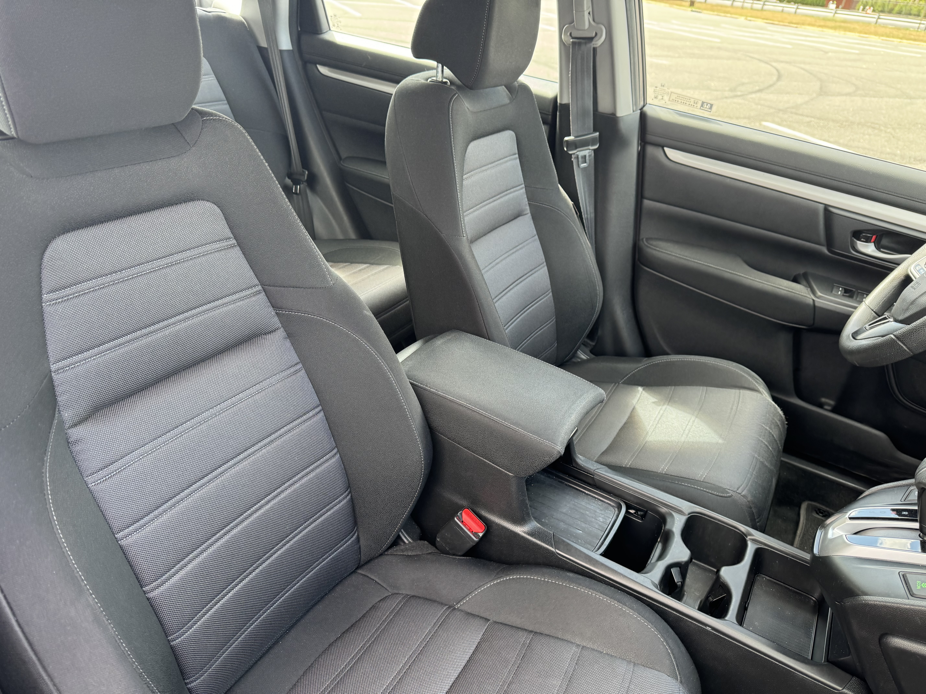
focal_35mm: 24
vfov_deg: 56.8
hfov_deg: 71.6
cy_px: 347
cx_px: 463
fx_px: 642
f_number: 1.78
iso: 125
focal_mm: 6.76
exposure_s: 1/121
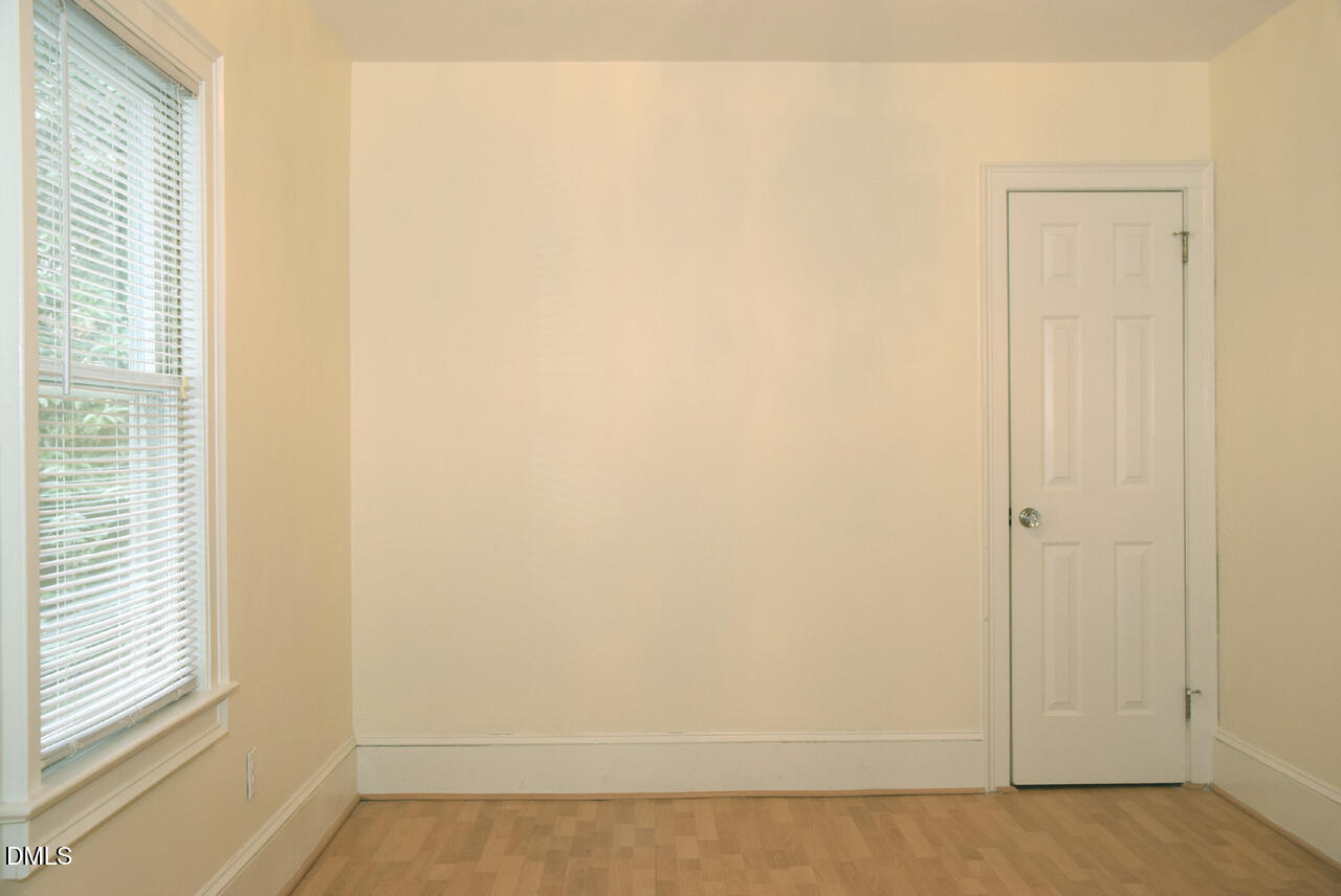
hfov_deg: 53.1
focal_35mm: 36
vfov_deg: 36.9
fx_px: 1342
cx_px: 670
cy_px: 448
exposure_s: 1/60
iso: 1250
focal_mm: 24
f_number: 4
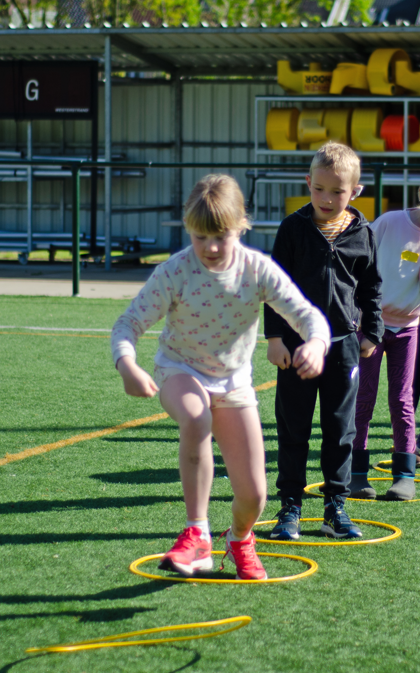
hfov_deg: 11.3
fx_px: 2124
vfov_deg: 18.0
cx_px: 237
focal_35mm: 116
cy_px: 337
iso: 100
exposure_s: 1/3200
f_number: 1.8
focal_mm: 50
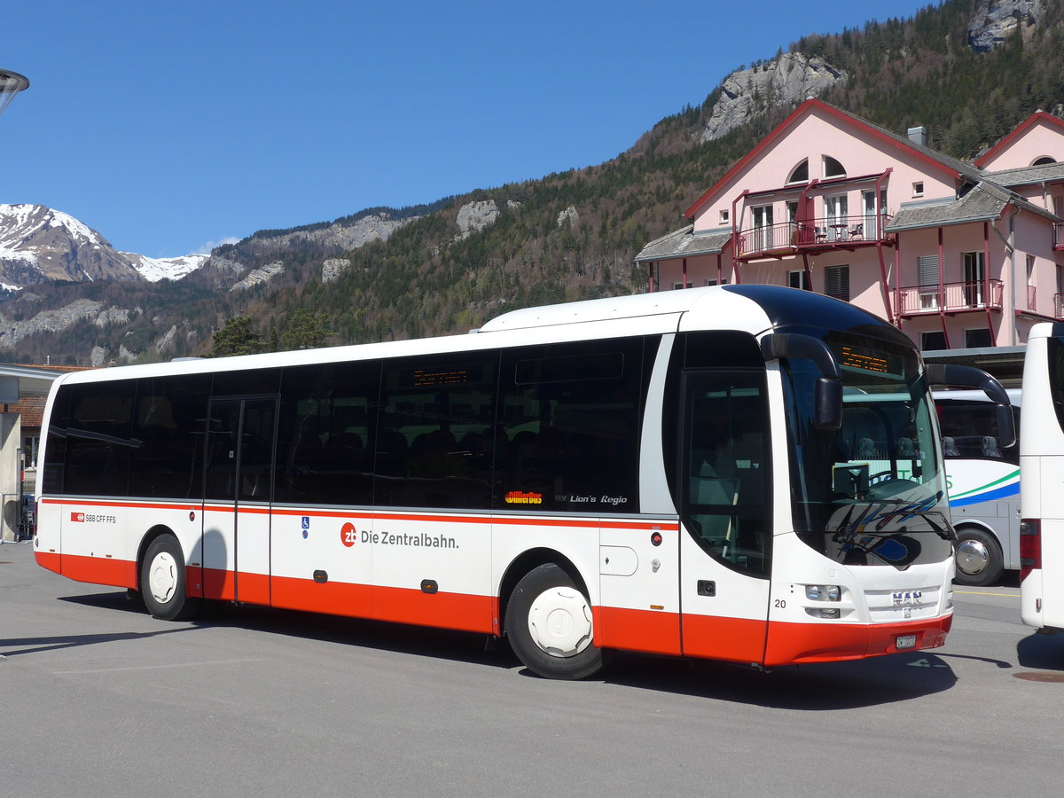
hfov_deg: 42.9
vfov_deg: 32.9
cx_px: 532
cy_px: 399
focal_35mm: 44
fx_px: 1352
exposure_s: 1/1600
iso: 80
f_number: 3.2
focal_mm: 9
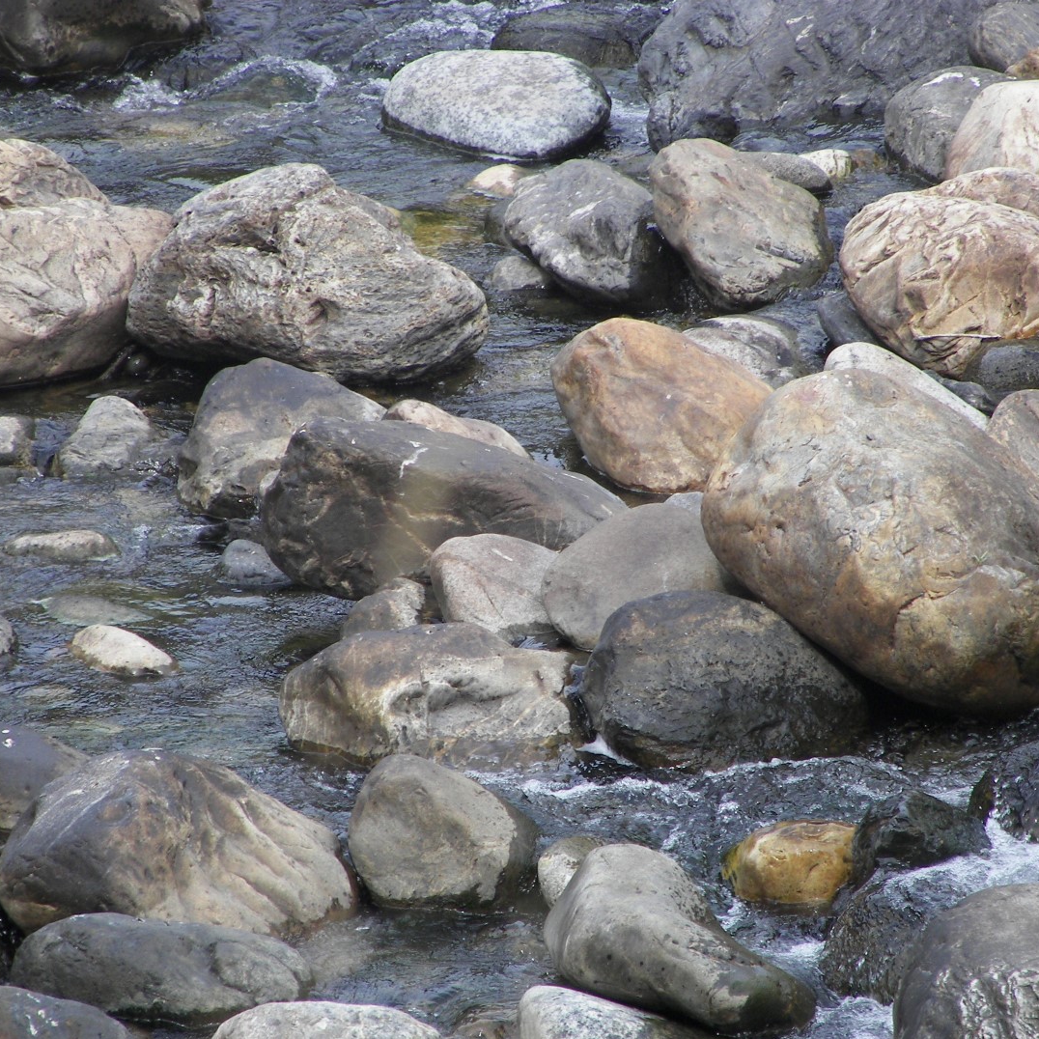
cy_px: 520
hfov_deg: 3.4
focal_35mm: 511
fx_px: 17353
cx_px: 565
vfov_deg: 3.4
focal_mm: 72
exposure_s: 1/200
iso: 64
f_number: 3.7
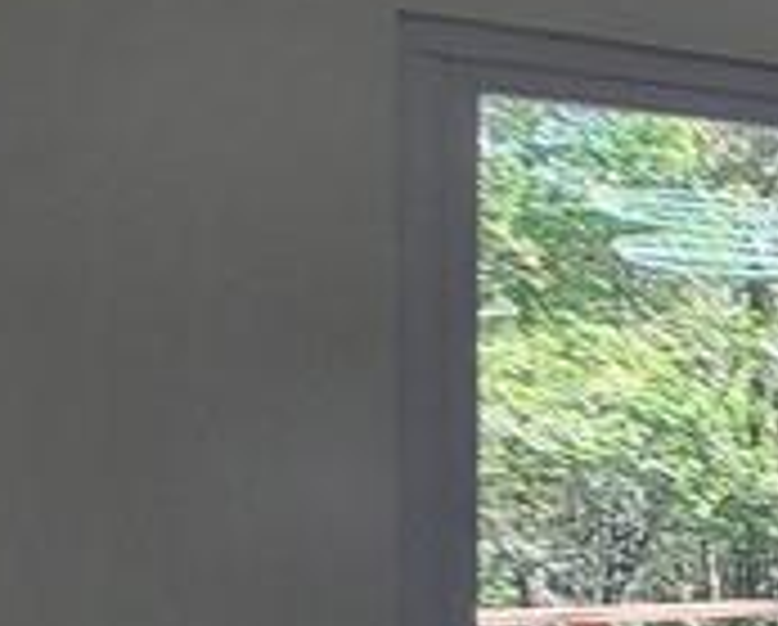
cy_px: 513
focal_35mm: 75
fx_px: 1730
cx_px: 1736
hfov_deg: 16.1
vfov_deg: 20.2
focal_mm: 1.74
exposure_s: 1/60
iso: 125
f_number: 2.2
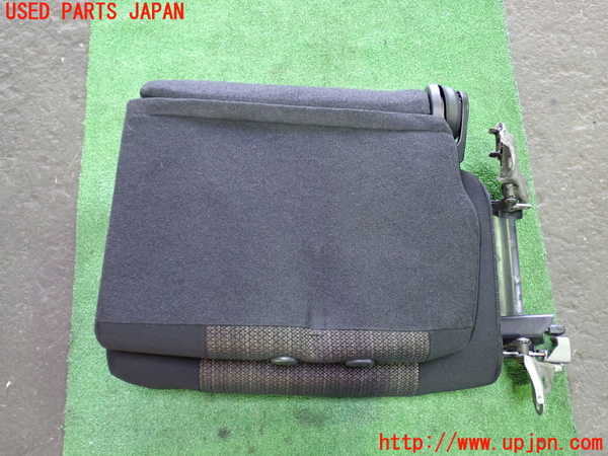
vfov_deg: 39.7
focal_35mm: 36
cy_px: 228
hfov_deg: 51.4
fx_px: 632
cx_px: 304
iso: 800
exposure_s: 1/25
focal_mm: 6.37
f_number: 2.5
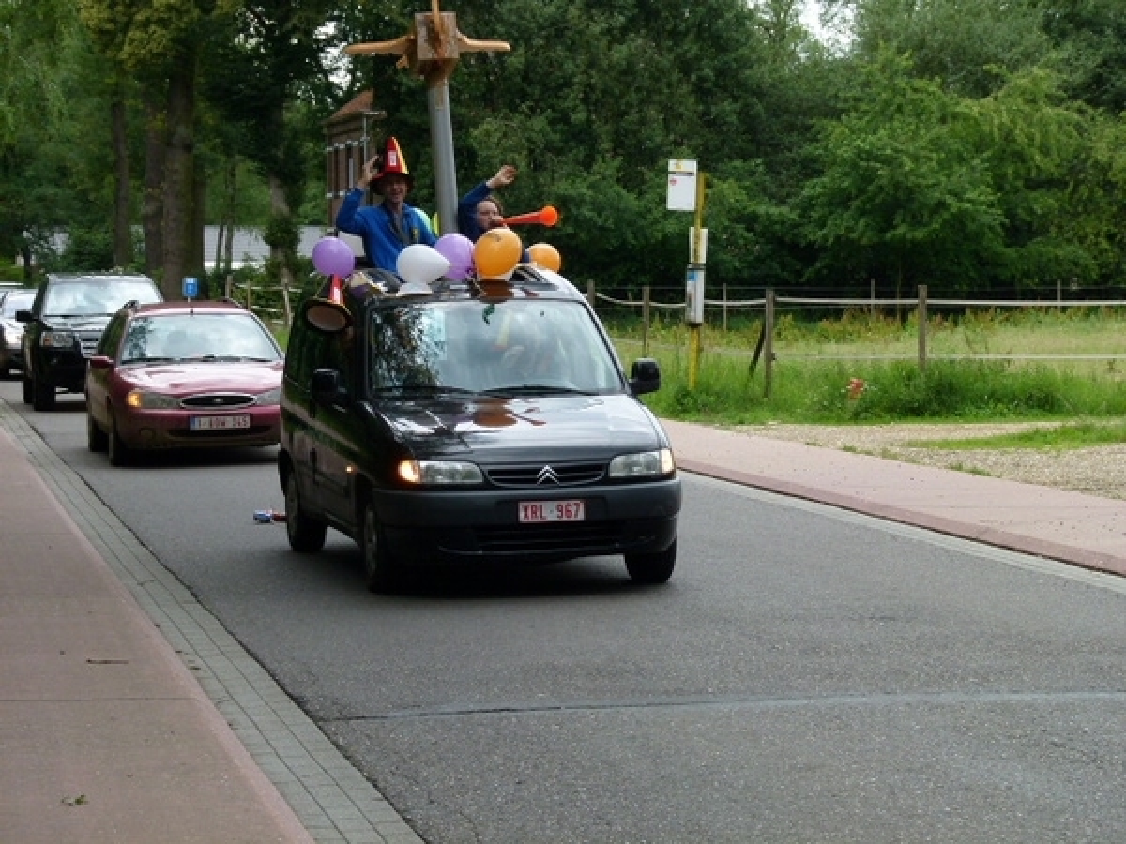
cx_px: 563
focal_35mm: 95
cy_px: 422
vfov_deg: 15.6
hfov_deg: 20.7
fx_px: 3090
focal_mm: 17.1
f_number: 4
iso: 100
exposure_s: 1/250
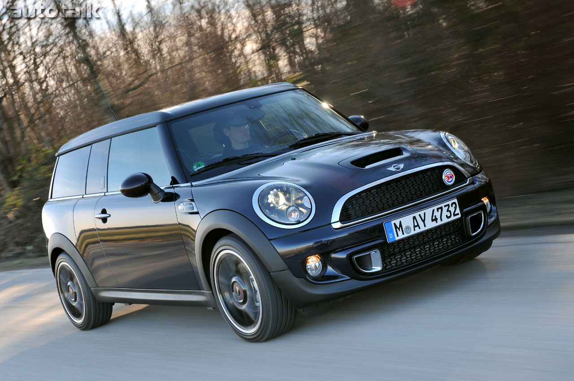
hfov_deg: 31.9
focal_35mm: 63
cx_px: 287
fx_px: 1003
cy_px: 190
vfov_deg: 21.5
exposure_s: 1/20
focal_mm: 42
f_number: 8
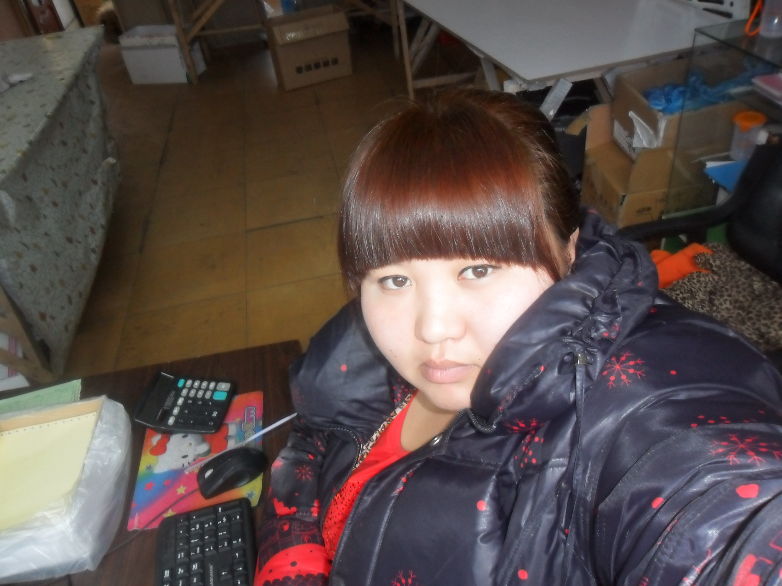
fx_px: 610
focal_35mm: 27
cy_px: 293
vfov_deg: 51.4
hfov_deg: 65.3
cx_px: 391
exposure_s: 1/45
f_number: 3.5
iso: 320
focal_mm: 4.9
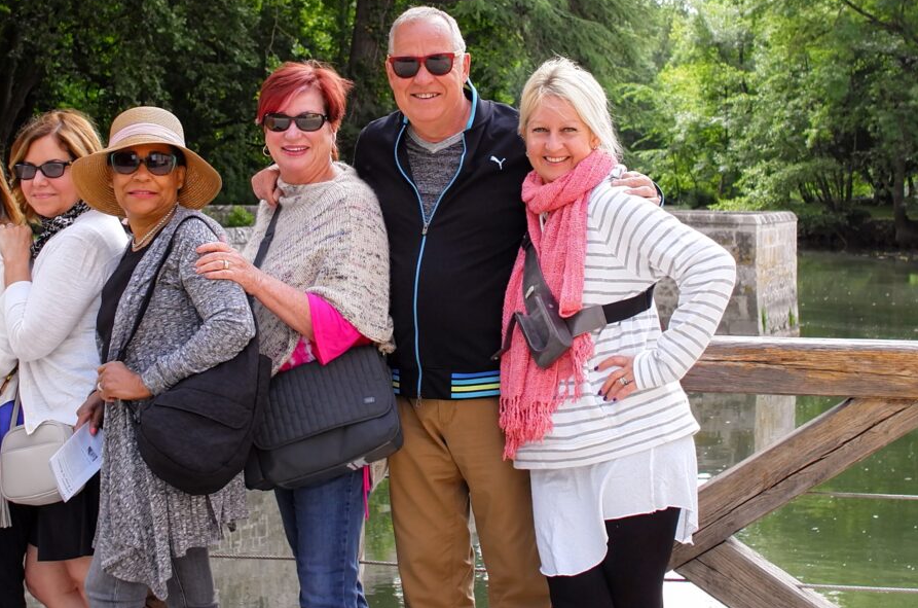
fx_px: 1984
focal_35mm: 78
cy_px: 172
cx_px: 394
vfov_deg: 17.3
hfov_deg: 26.0
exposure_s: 1/320
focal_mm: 23
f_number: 4
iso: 100
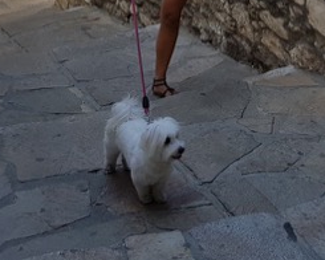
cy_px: -86
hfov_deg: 22.7
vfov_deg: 17.3
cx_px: 255
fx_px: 798
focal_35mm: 83
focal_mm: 4.2
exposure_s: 1/906
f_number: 1.7
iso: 40
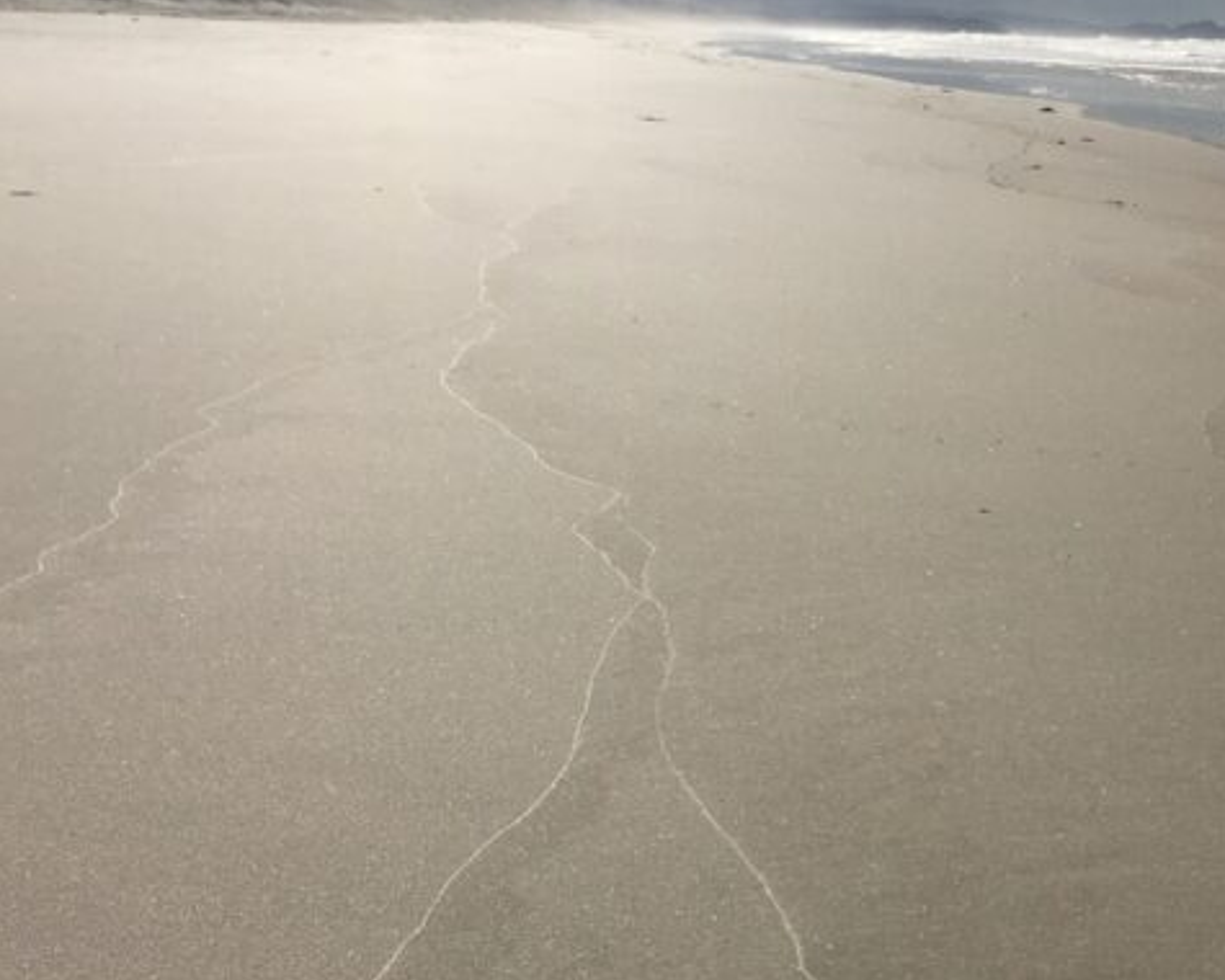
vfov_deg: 24.6
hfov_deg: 30.5
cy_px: 761
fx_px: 2212
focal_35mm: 61
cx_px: 903
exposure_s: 1/6410
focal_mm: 4.15
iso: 25
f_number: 2.2
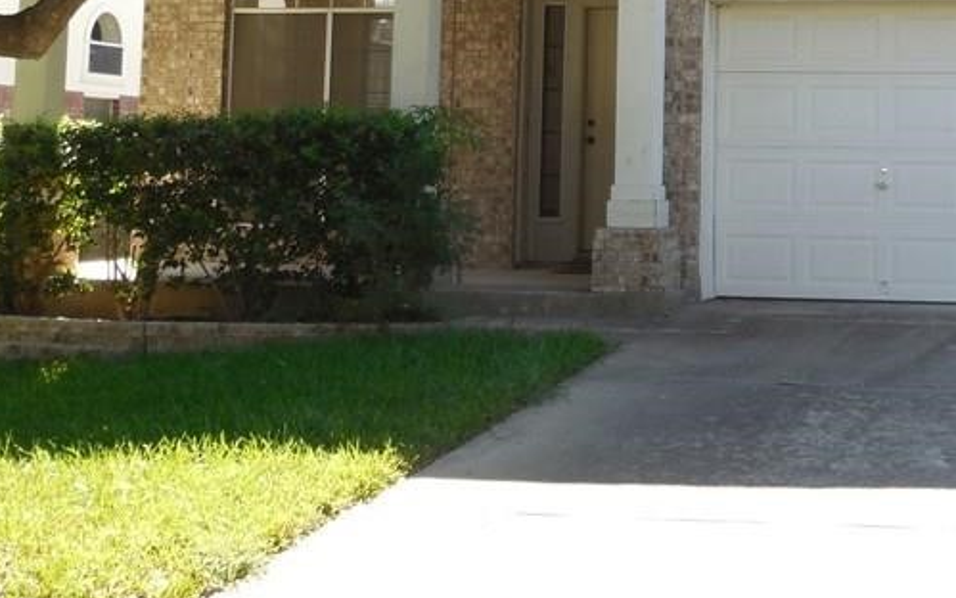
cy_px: -46
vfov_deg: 17.1
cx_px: 757
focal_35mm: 74
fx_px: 1928
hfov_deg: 27.3
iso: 125
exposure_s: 1/250
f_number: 3.4
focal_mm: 6.1
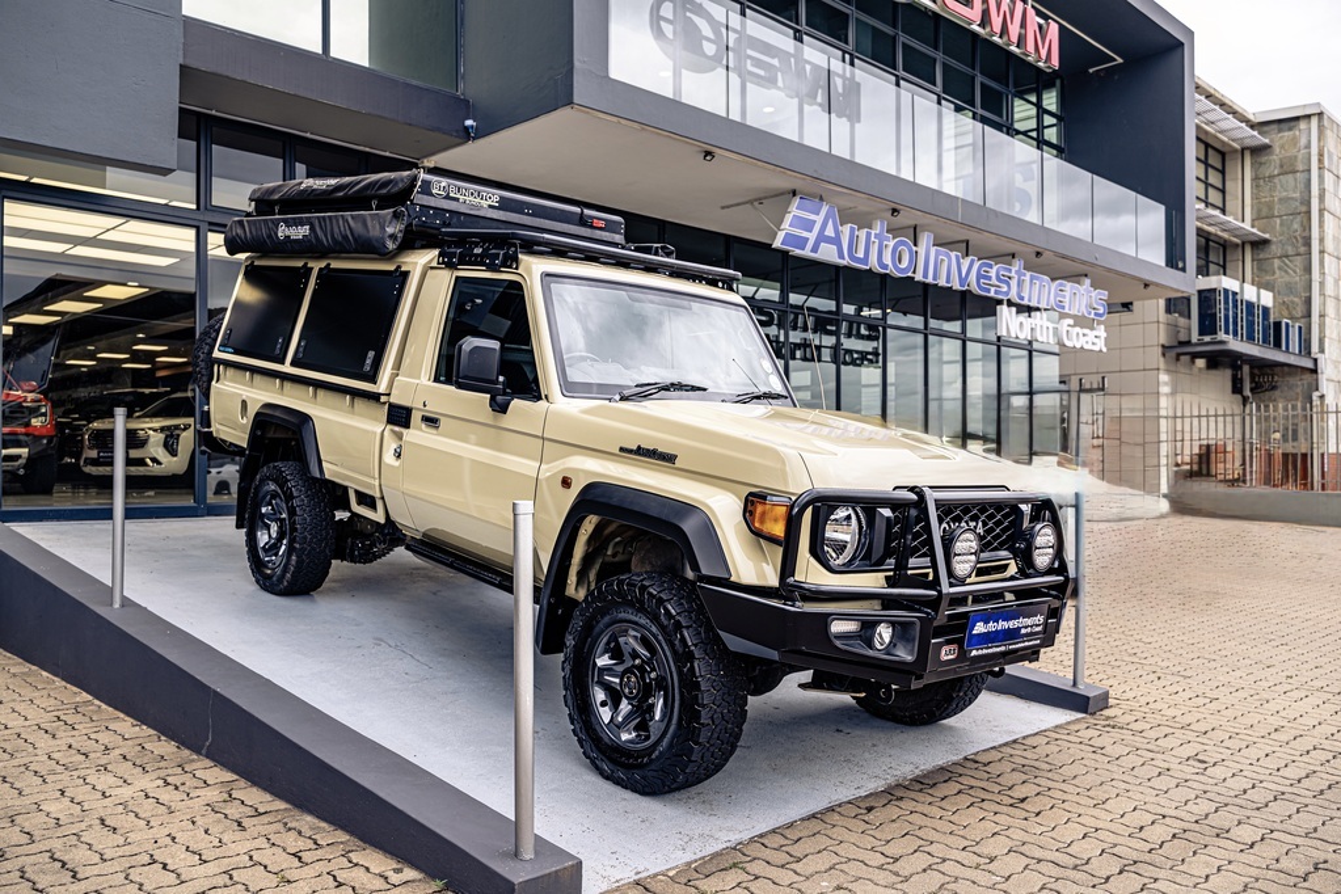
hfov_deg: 65.5
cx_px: 670
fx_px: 1043
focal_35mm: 28
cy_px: 447
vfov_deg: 46.4
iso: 100
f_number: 4
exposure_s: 1/200
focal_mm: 28
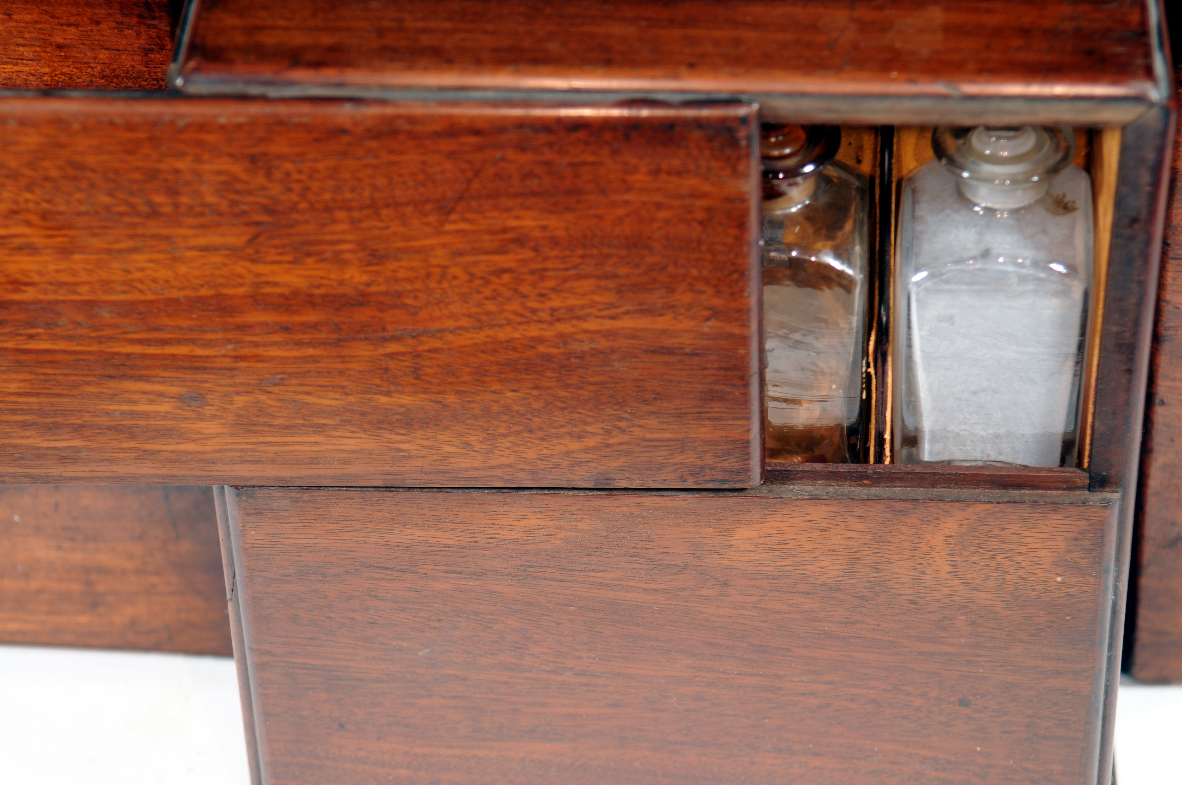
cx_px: 591
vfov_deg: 12.1
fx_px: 3689
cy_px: 392
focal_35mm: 112
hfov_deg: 18.2
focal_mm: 75
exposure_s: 1/250
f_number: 4
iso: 200
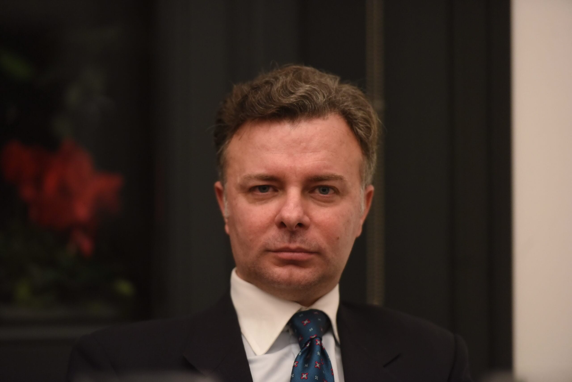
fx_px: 3179
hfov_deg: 10.3
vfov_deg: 6.9
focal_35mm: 200
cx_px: 286
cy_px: 191
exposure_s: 1/160
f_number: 2.8
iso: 2500
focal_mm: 200
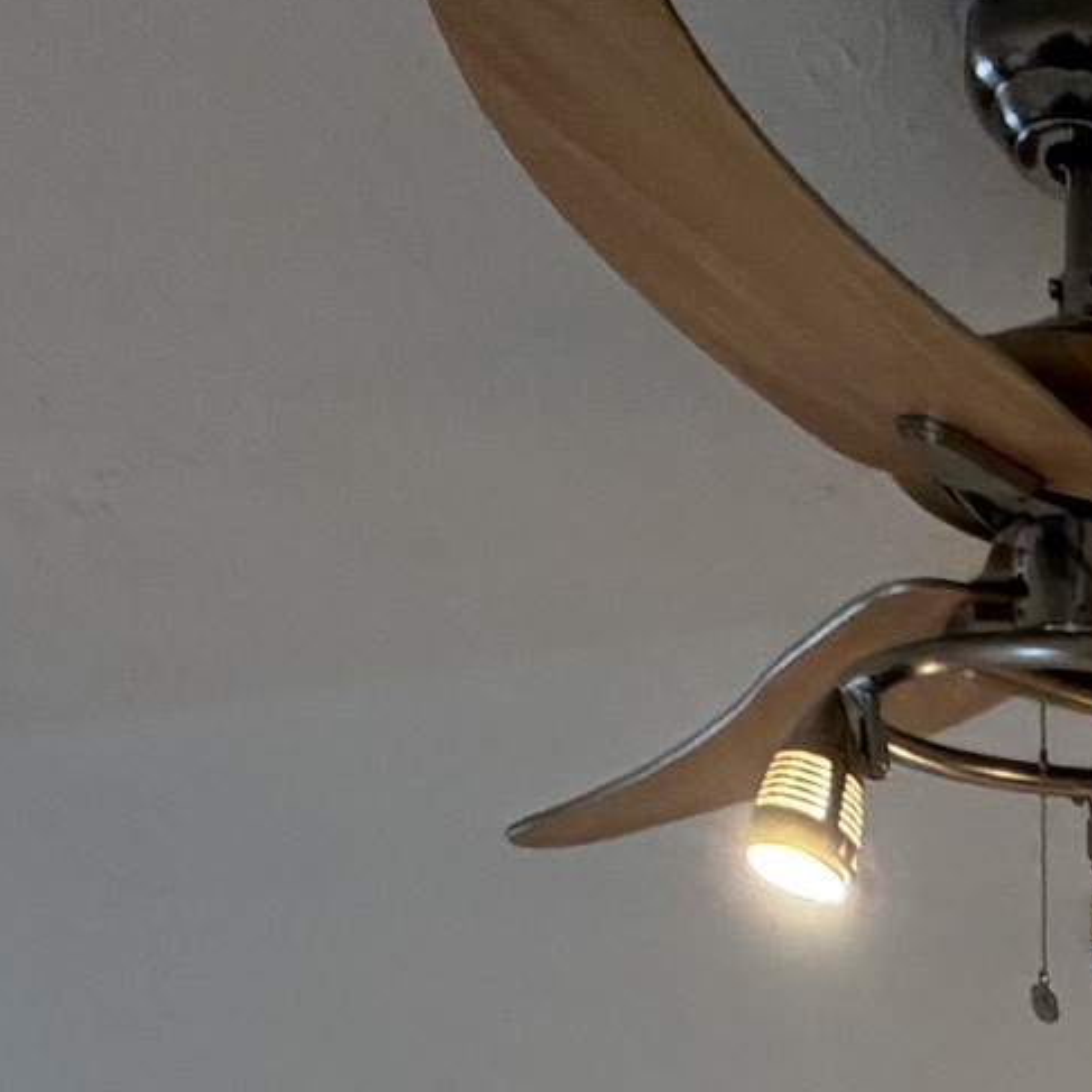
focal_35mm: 78
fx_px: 2784
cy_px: 2388
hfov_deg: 19.7
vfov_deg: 15.7
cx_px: 1556
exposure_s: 1/60
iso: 200
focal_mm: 2.22
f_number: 2.2
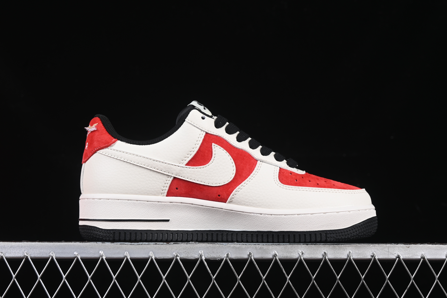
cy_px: 149
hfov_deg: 27.0
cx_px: 224
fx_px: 931
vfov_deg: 18.2
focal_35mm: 75
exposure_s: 1/80
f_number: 8
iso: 160
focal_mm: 50
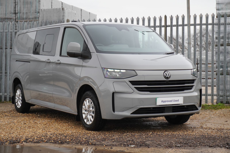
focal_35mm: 74
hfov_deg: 27.5
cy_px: 76
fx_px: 469
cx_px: 115
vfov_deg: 18.5
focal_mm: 49
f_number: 5.6
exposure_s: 1/200
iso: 500
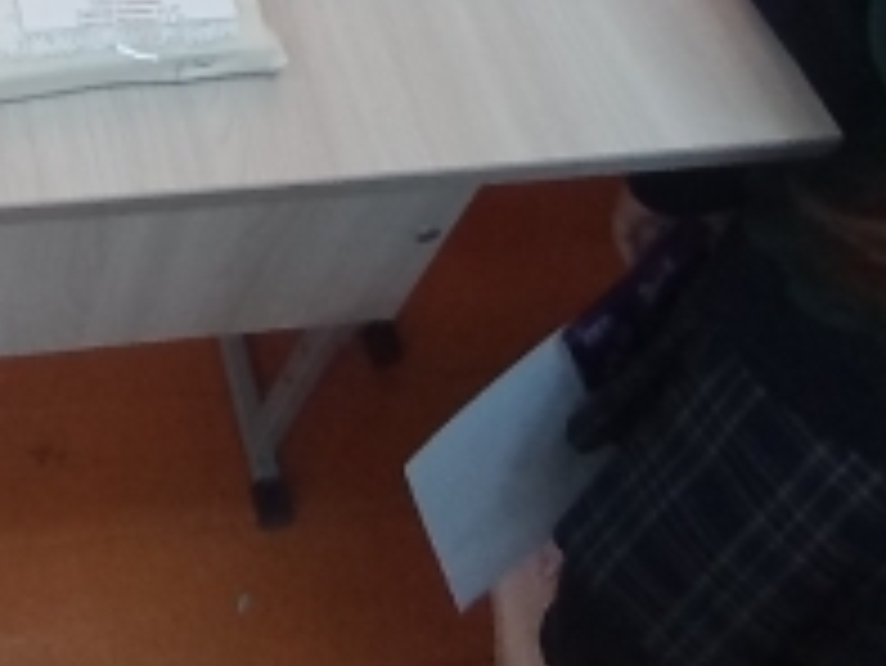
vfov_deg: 22.0
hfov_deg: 30.8
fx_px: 1434
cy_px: -315
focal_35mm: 56
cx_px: -81
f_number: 2.2
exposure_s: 1/33.3
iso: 430
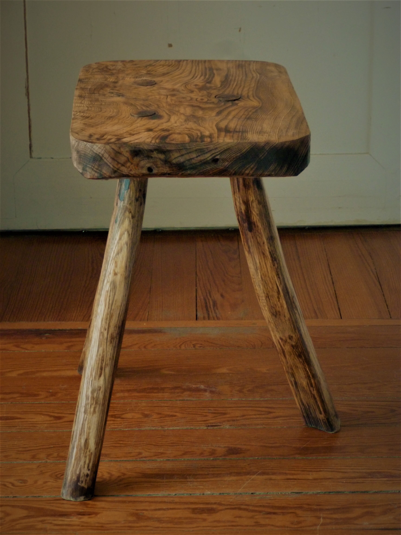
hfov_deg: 14.8
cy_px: 268
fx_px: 1545
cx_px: 200
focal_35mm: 100
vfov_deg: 19.6
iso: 400
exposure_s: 1/5
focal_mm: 17.8
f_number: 5.3
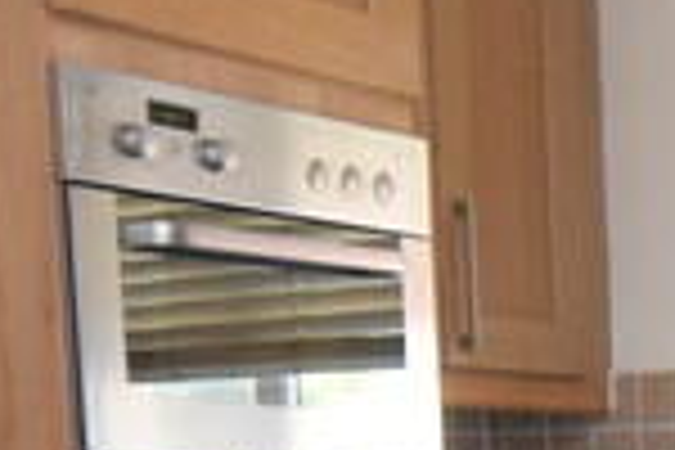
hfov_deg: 17.4
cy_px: 754
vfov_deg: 11.5
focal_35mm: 112
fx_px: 2107
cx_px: 801
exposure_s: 1/60
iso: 1600
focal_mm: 11
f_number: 4.8
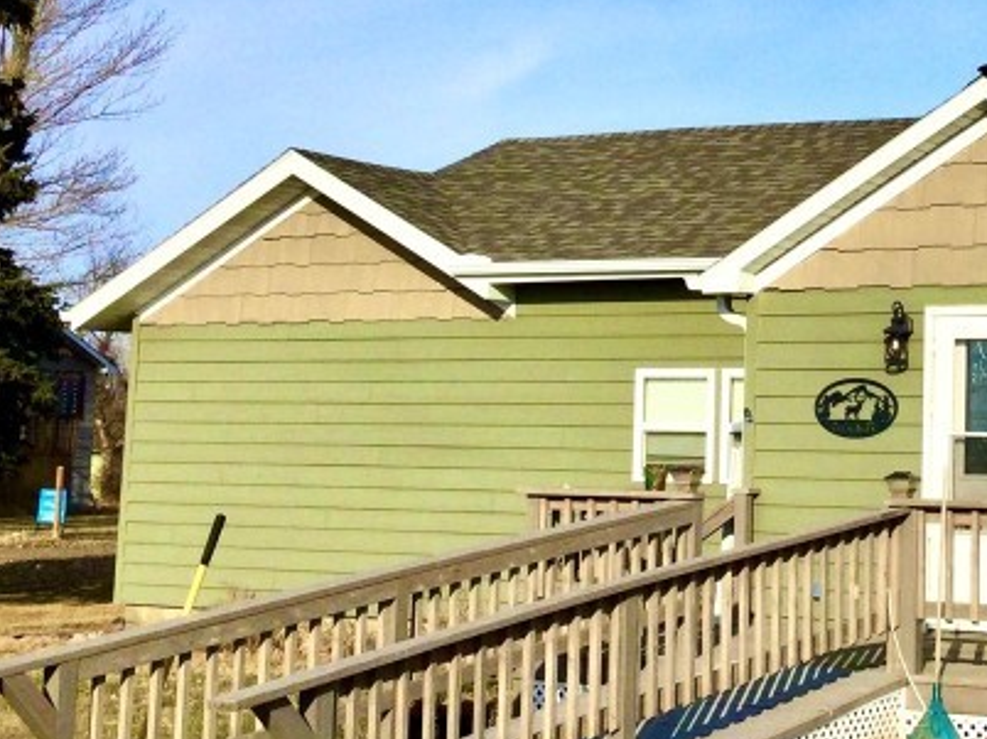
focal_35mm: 79
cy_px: 204
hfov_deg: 24.2
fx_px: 2251
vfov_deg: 18.5
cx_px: 854
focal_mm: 3.3
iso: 25
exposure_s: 1/1894
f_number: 2.4
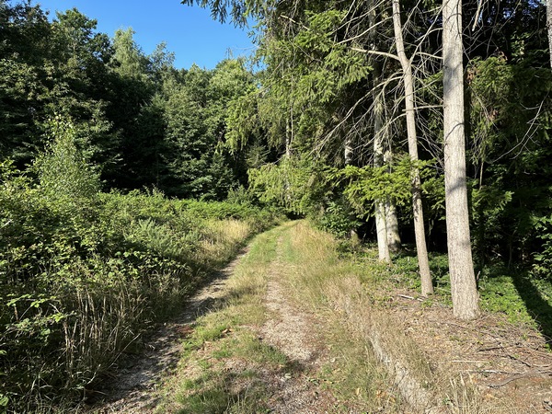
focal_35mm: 24
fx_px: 383
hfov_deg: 71.6
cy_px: 207
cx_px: 276
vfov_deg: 56.8
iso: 80
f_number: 1.78
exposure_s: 1/1812
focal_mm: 6.86
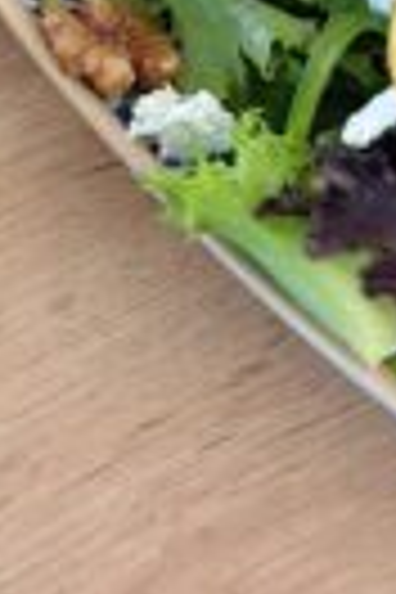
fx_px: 3003
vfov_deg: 10.8
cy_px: -374
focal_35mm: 182
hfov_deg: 7.4
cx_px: 580
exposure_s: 1/60
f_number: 1.78
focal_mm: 6.86
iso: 125
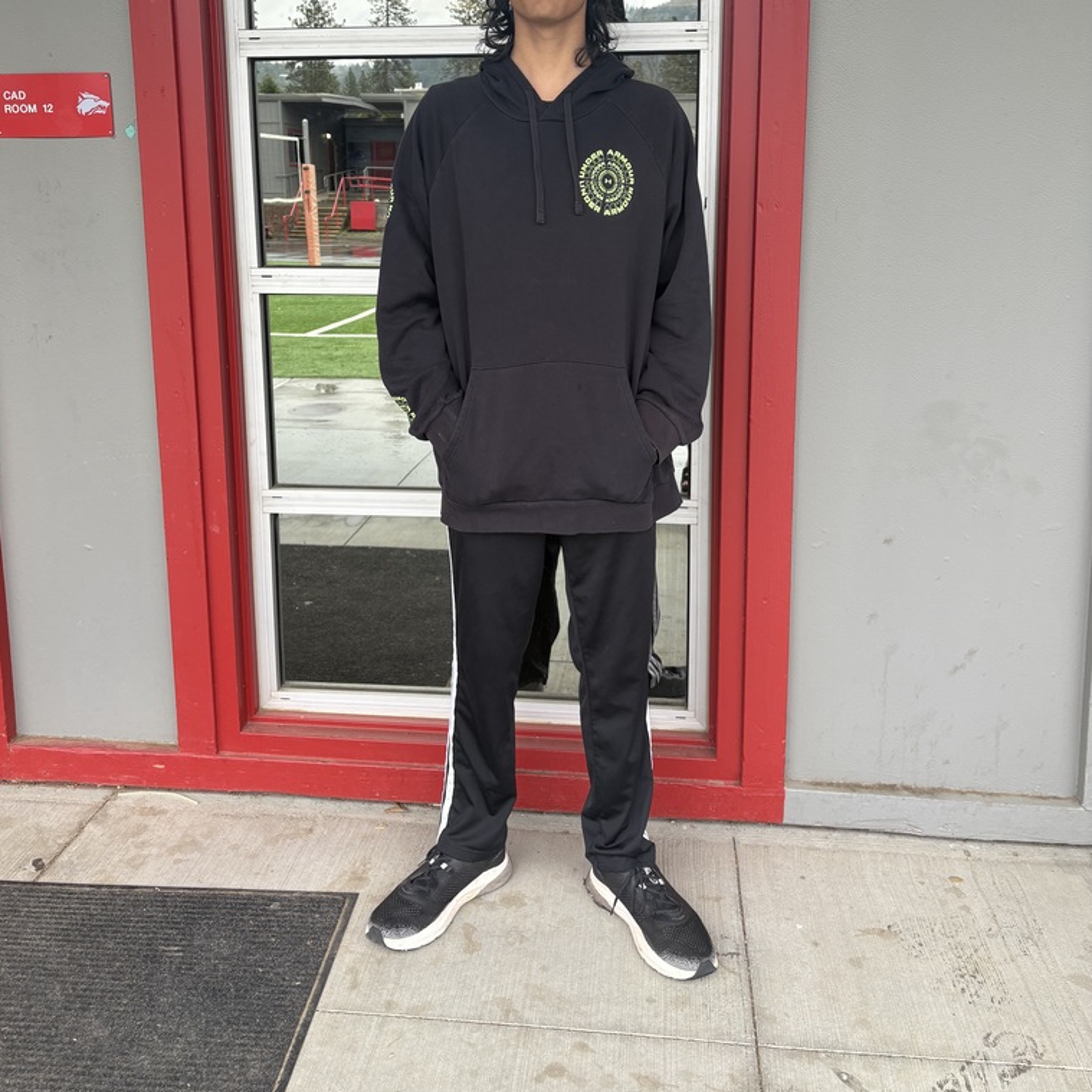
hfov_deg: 52.5
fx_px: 1106
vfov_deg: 51.5
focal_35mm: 31
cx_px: 544
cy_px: 360
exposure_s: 1/286
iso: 50
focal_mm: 5.96
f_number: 1.6
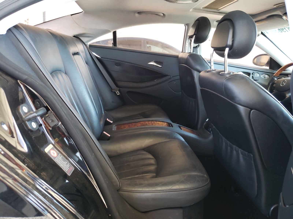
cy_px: 110
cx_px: 146
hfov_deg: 67.3
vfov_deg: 53.1
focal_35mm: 26
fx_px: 220
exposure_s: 1/60.2
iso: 196
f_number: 1.5
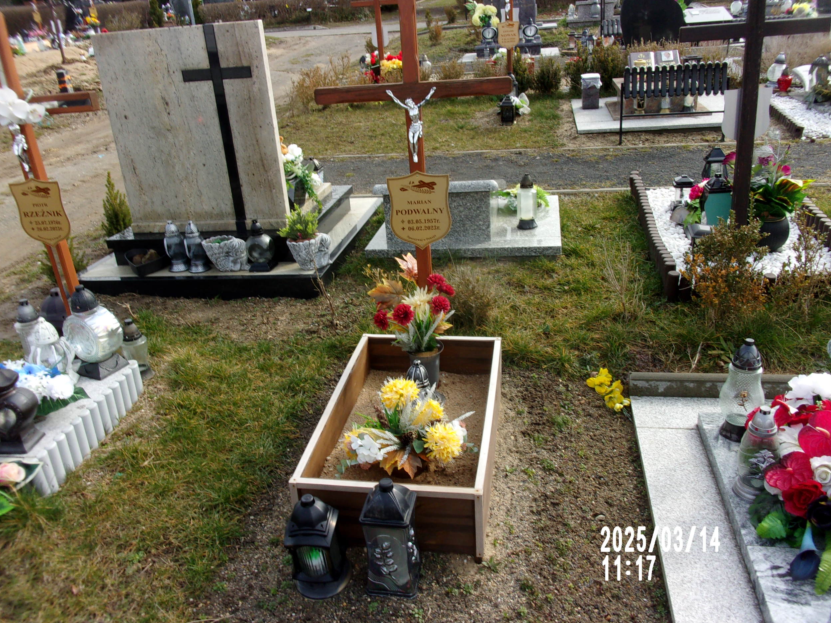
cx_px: 415
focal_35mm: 29
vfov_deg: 48.2
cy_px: 302
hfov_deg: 61.7
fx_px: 696
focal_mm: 5.1
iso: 80
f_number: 10.8
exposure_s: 1/42
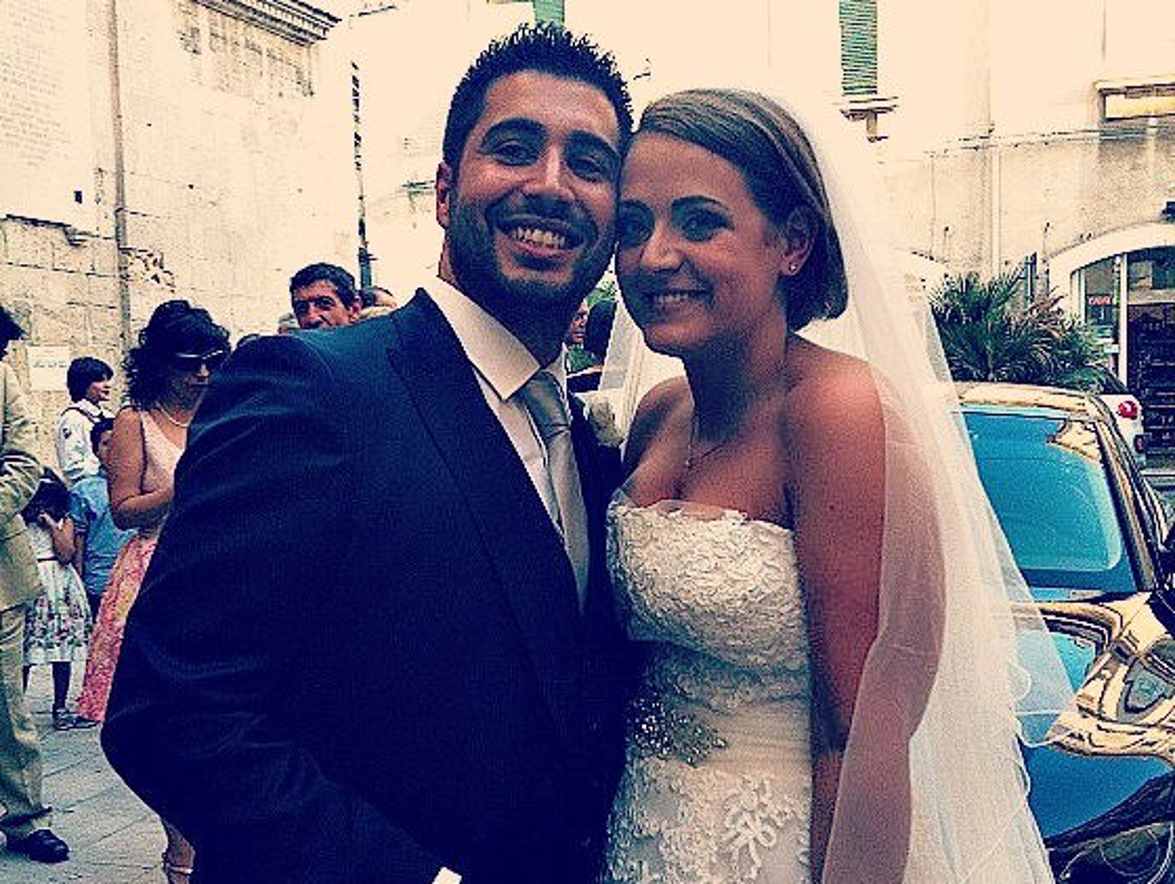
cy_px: 442
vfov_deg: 40.8
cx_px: 588
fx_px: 1189
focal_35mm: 35
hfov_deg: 52.6
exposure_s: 1/120
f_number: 2.8
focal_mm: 3.85
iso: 125
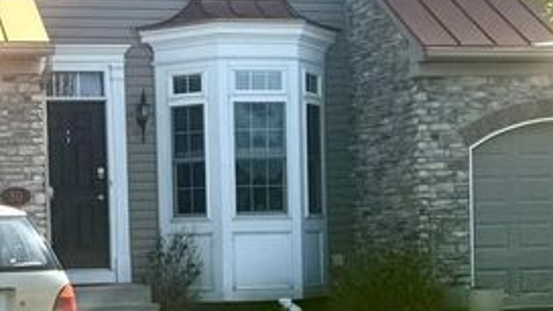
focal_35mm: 64
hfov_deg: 31.2
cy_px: 1
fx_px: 938
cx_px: 47
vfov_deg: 18.3
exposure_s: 1/2801
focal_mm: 6.76
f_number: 1.78
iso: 80
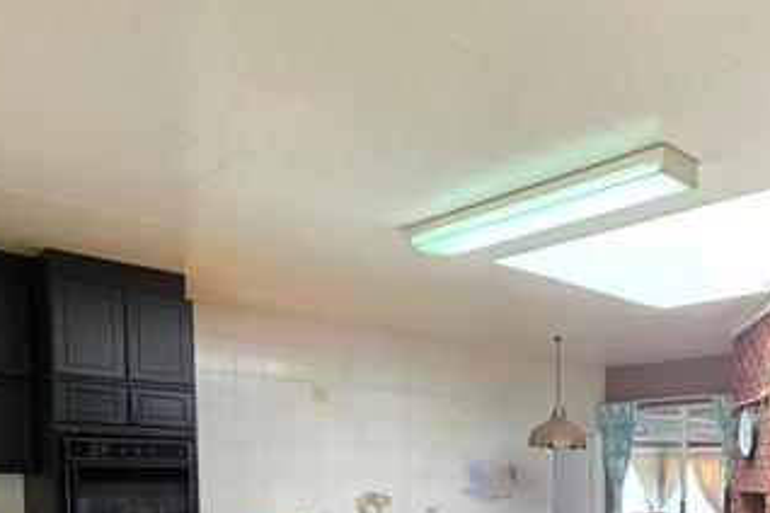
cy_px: 528
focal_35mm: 34
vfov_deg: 34.8
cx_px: 625
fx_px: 727
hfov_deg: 52.0
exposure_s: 1/50
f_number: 1.9
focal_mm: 2.2
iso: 320
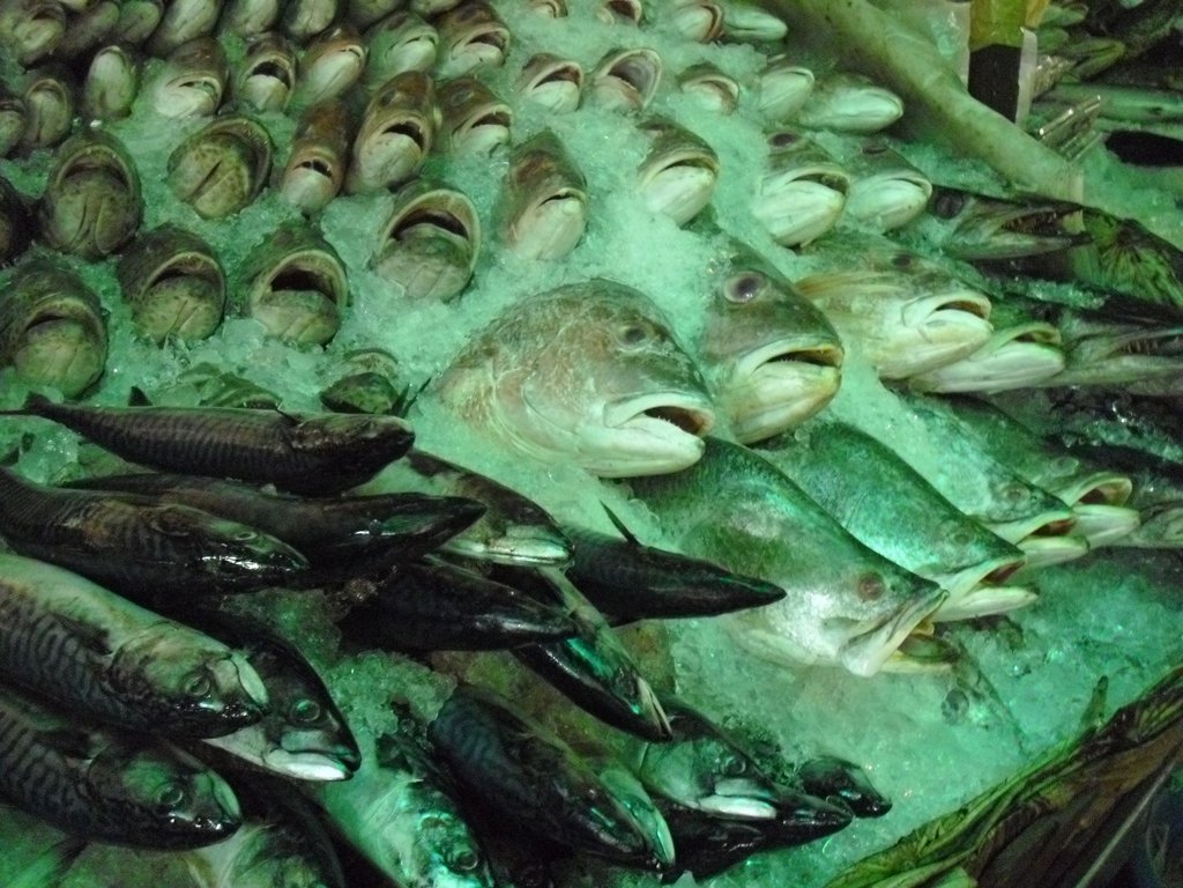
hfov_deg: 49.0
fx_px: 1299
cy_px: 444
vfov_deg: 37.7
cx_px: 592
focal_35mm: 38
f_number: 2.8
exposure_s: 1/30
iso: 800
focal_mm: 6.2
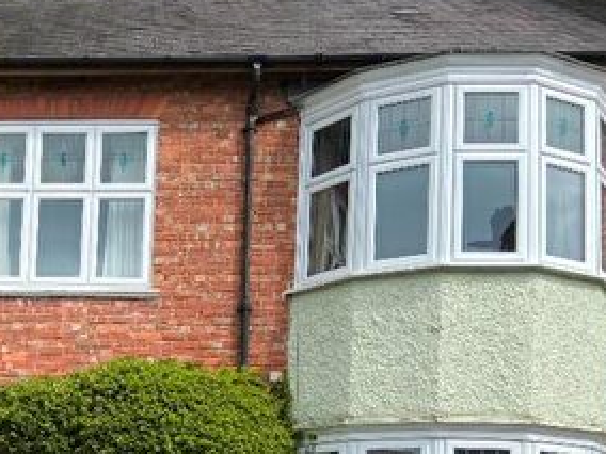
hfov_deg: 28.4
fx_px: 1120
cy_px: 510
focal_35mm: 64
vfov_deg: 21.6
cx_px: 2
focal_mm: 4.25
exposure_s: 1/1429
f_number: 1.8
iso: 32
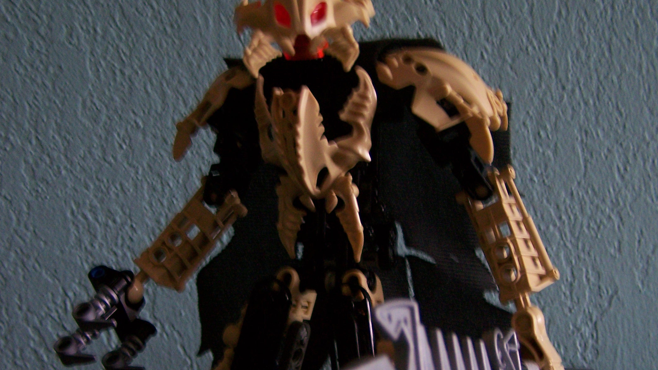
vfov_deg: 21.2
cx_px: 331
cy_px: 291
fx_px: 977
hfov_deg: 37.2
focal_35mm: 56
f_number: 2.8
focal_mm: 6.3
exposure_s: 1/8
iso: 160
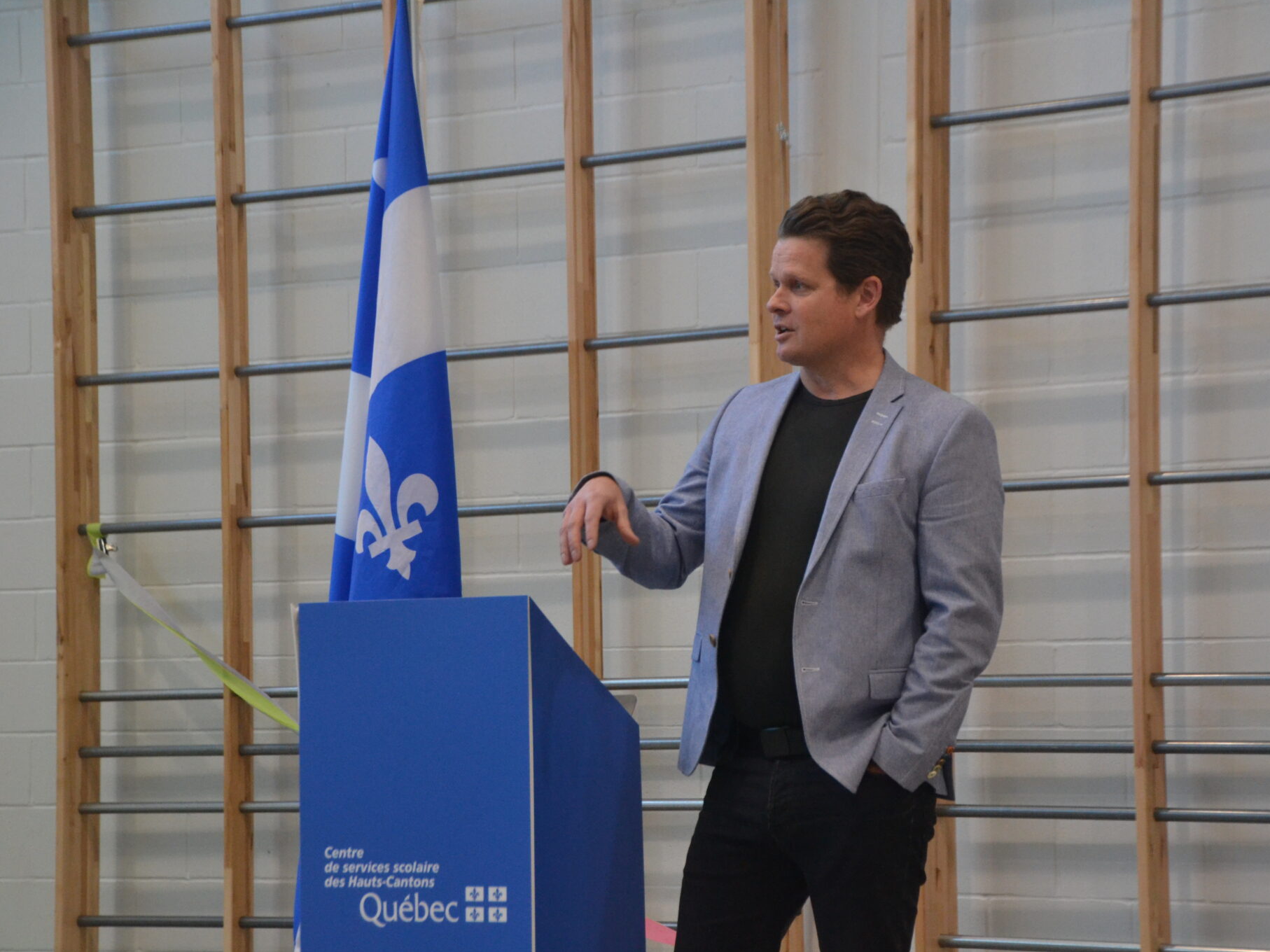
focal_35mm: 127
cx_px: 683
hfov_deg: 15.5
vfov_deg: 11.7
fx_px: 4659
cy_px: 475
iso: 1800
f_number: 5.6
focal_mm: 78
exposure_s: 1/125
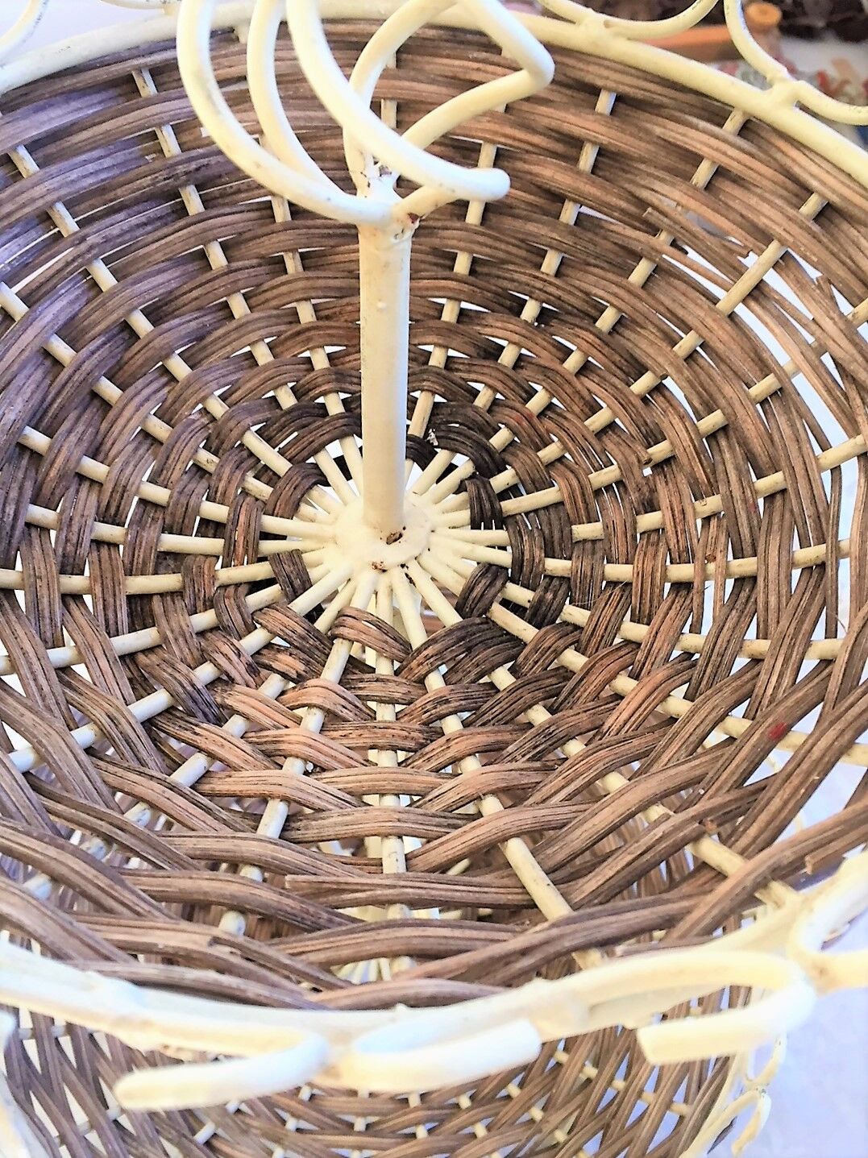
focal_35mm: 29
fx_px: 970
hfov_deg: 48.2
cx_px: 434
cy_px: 579
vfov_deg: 61.7
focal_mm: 4.15
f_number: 2.2
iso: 80
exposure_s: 1/33
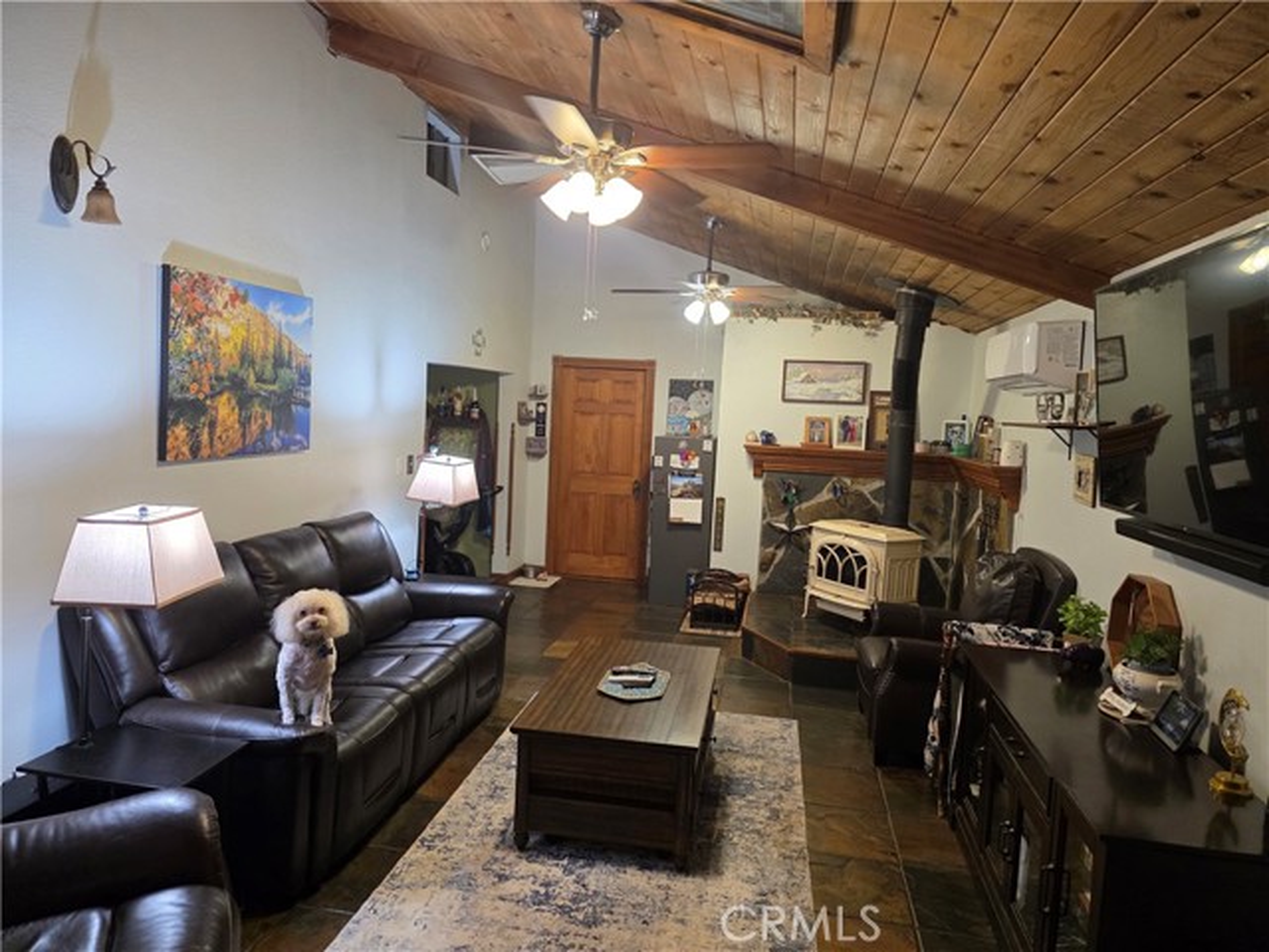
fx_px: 843
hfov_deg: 73.9
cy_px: 476
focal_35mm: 23
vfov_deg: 58.9
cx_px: 634
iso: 500
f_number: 1.7
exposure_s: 1/120
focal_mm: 6.3
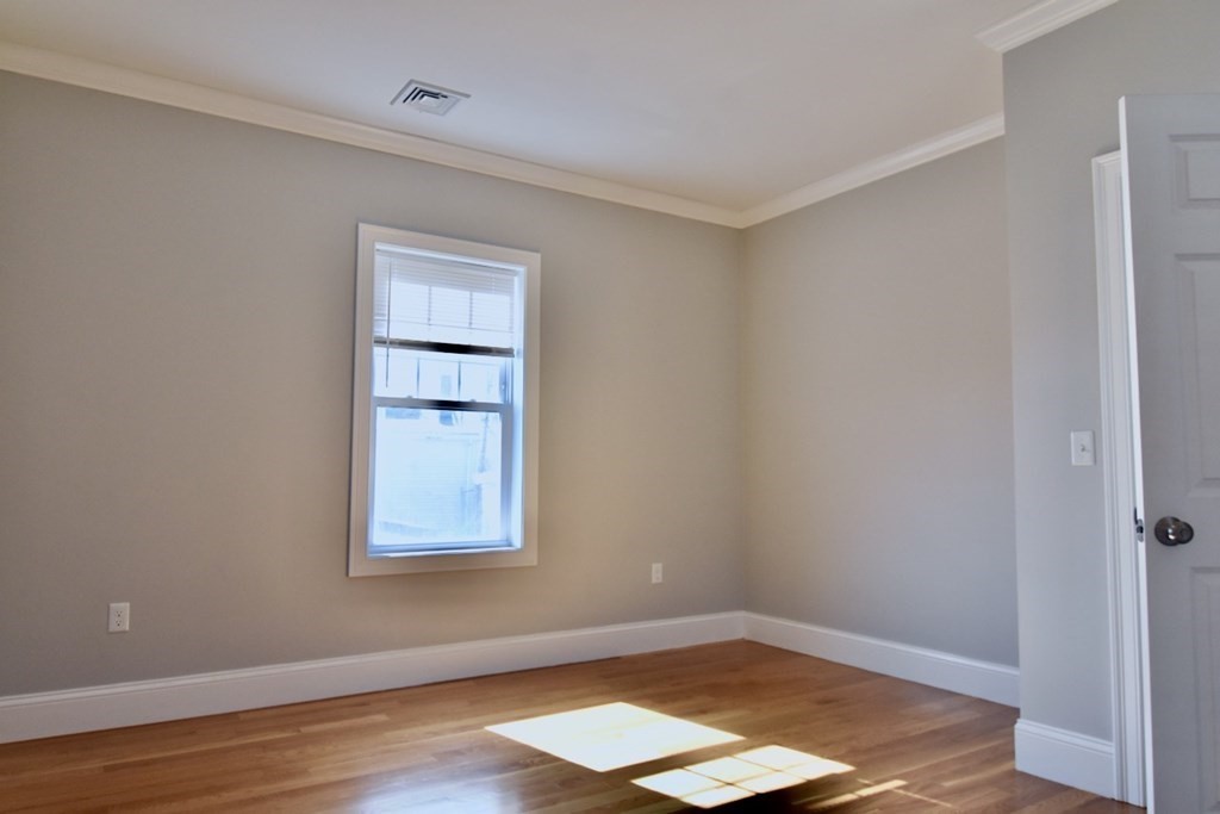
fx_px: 813
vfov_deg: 53.1
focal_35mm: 24
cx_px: 610
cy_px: 407
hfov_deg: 73.7
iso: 800
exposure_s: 1/160
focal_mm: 16
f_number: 6.3
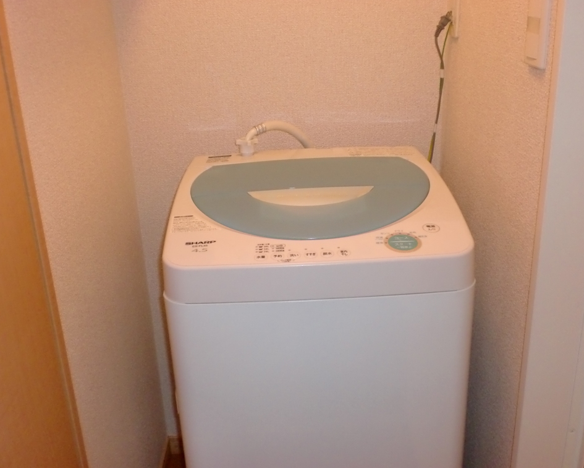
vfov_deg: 40.1
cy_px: 236
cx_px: 288
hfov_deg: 49.1
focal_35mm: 37
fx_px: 640
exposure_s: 1/60
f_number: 3.1
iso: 400
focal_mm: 6.3
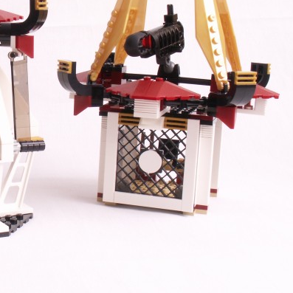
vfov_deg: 21.1
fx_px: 785
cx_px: 0
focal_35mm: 82
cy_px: 107
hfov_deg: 20.5
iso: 50
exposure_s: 1/1.67
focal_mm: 7.73
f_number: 8
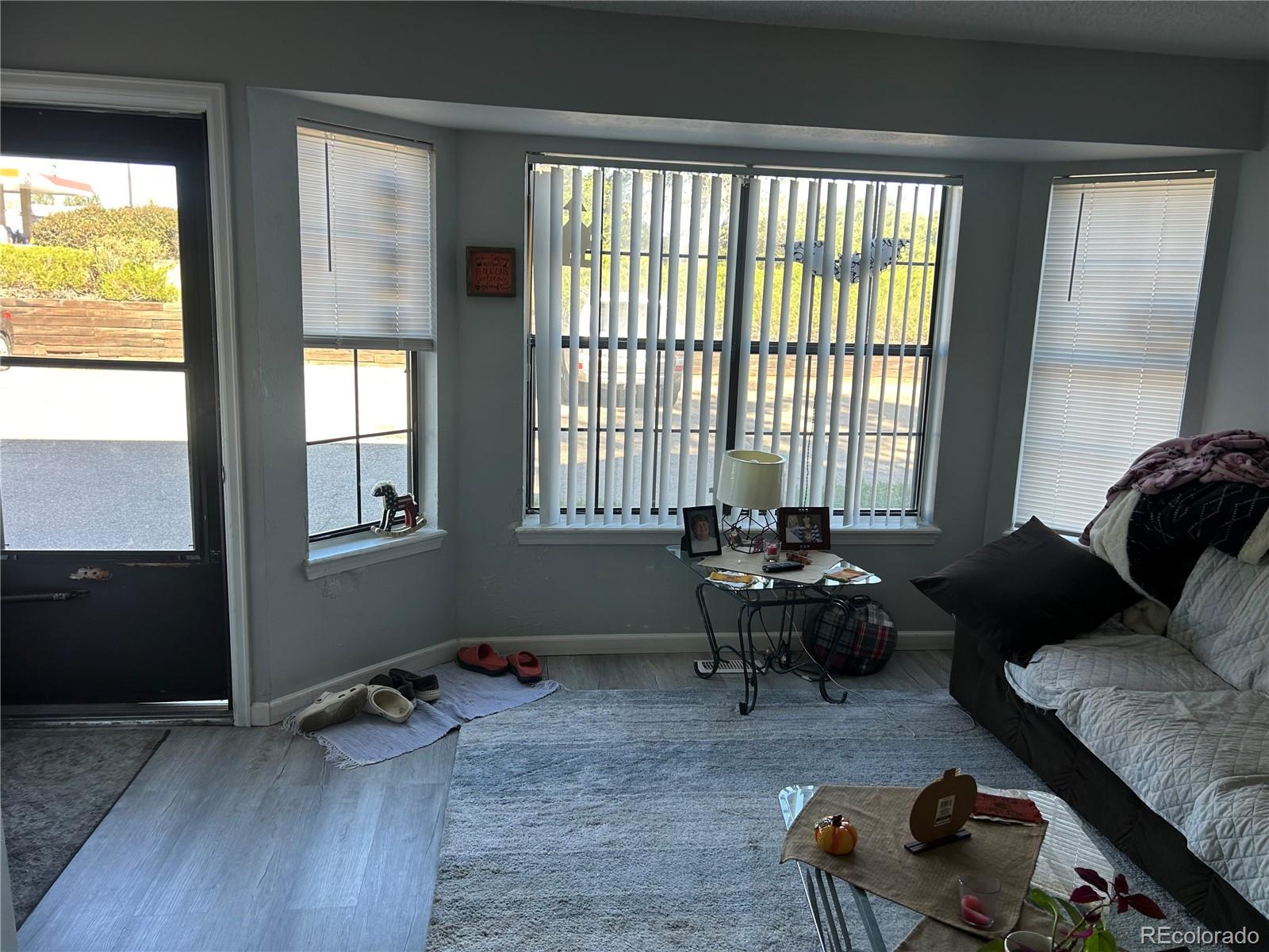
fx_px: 953
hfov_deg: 67.3
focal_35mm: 26
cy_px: 476
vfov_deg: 53.1
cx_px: 634
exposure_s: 1/121
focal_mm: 5.7
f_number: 1.5
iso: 40
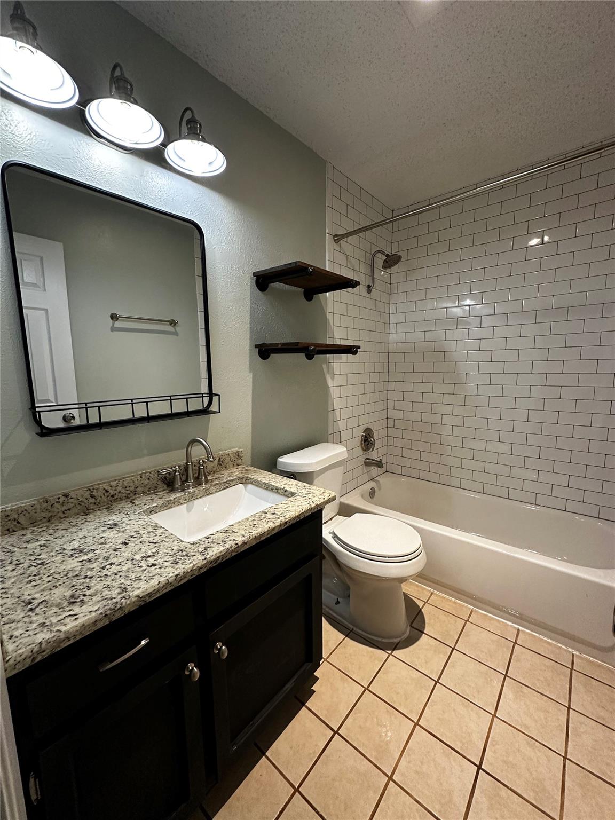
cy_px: 410
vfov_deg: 102.1
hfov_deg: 85.7
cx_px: 308
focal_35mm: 14
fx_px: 332
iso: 250
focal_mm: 2.22
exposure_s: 1/120
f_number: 2.2
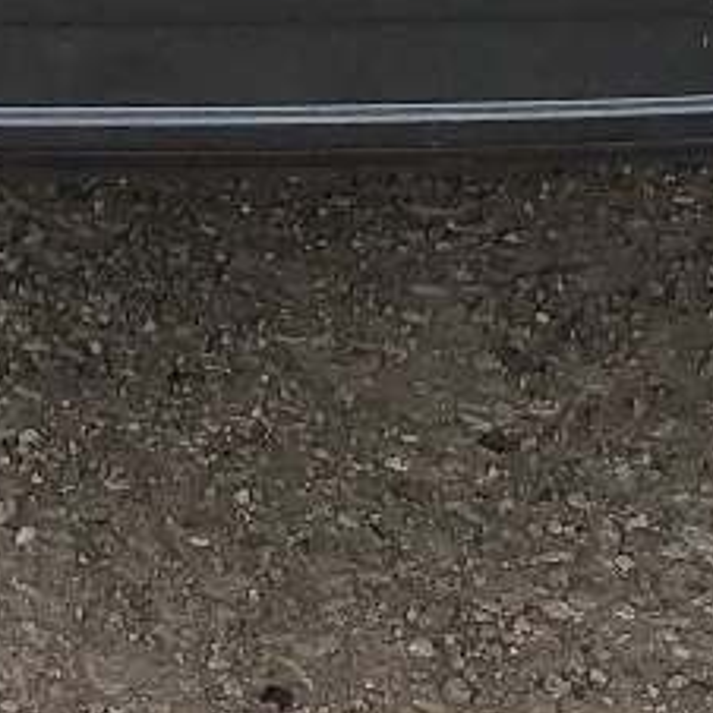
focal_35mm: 163
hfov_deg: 10.6
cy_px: -1088
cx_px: -98
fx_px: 3798
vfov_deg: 9.4
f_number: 1.5
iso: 50
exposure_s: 1/2000
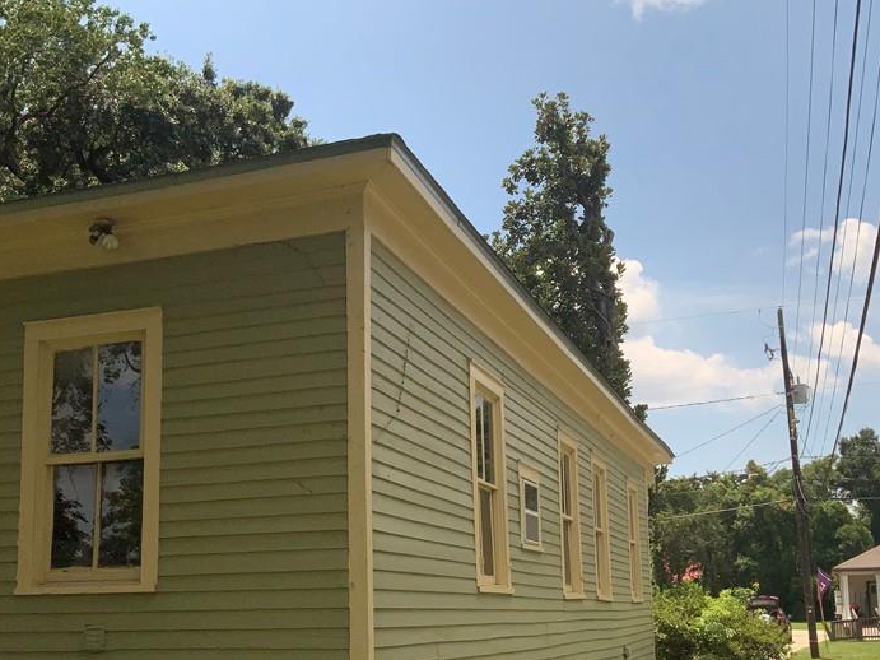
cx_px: 394
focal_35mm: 43
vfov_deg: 33.2
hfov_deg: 43.8
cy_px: 450
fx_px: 1093
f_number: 1.8
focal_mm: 3
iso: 16
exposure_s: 1/5814
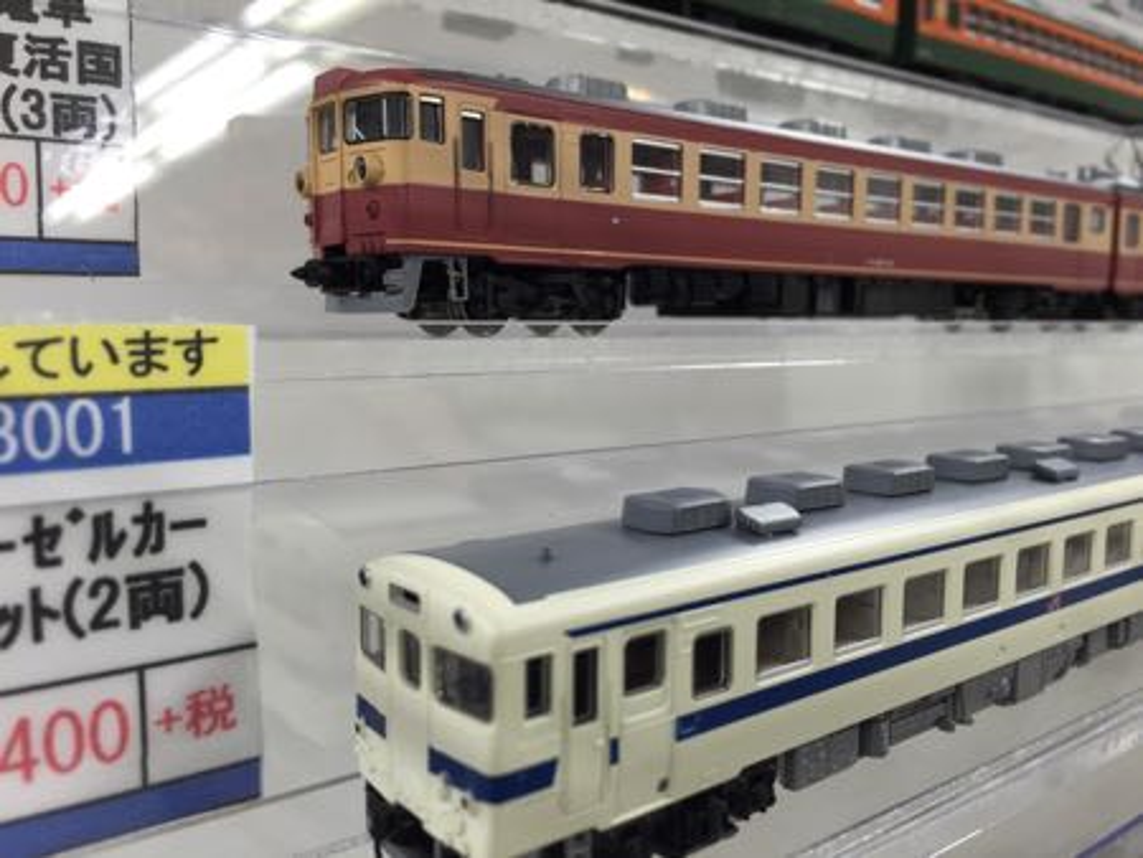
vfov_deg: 48.3
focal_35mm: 29
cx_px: 572
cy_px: 429
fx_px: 958
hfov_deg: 61.6
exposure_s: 1/50
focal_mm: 4.15
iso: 40
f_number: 2.2
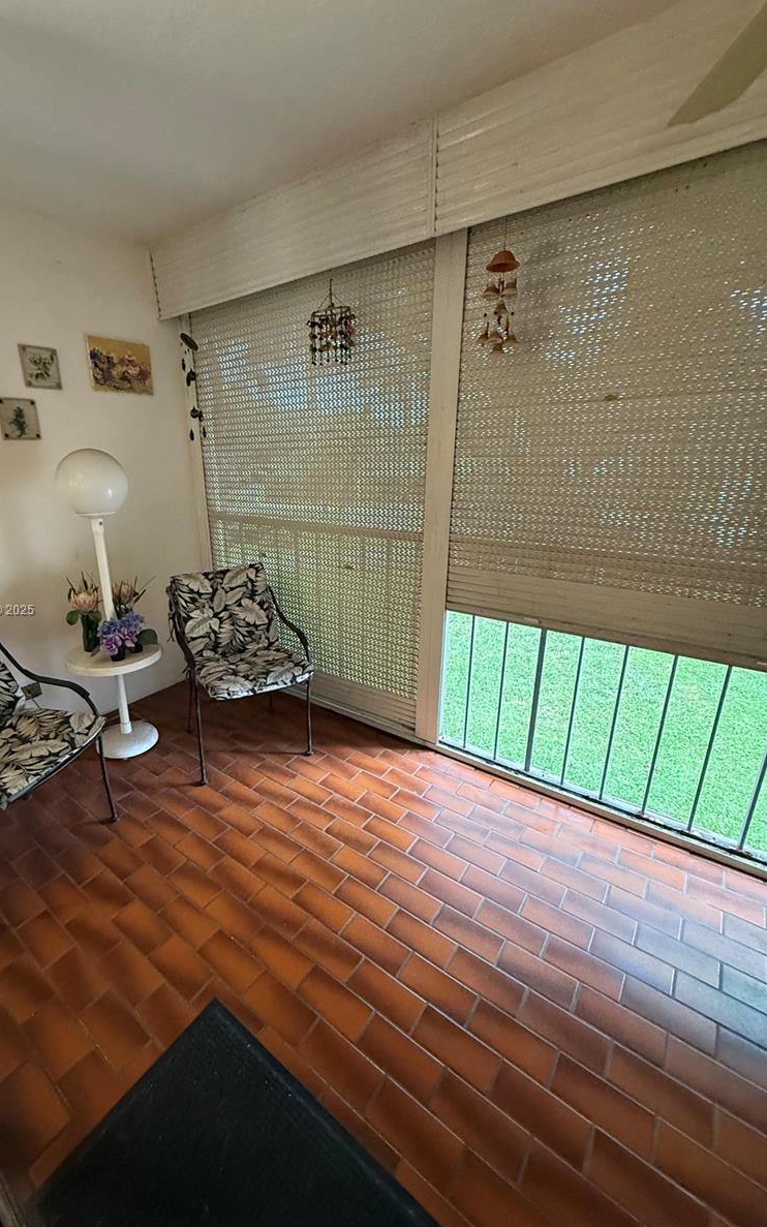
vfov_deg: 101.5
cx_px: 310
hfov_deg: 74.1
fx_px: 502
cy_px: 611
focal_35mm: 15
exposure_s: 1/60
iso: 640
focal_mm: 2.22
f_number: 2.2
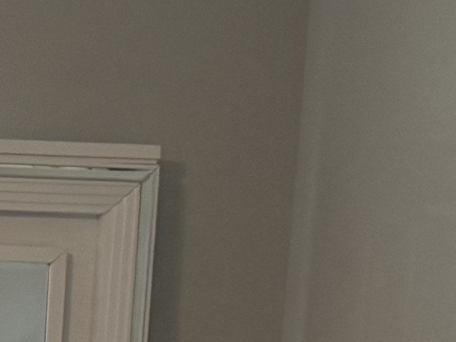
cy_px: 600
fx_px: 2385
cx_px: -476
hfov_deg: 10.1
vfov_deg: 8.0
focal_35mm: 181
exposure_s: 1/232
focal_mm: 6.76
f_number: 1.78
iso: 200
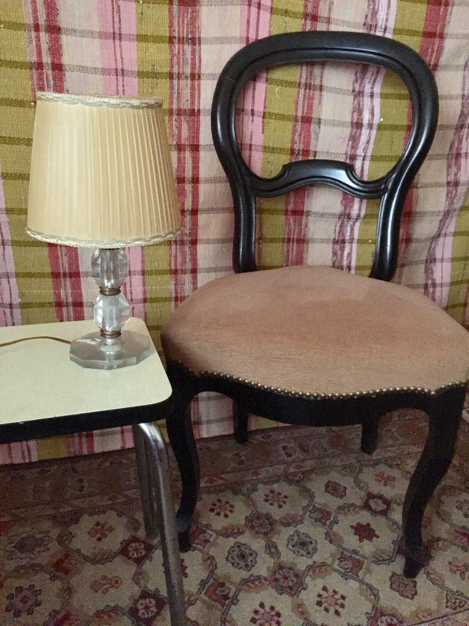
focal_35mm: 29
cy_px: 313
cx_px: 234
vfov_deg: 61.7
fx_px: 524
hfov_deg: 48.2
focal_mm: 4.15
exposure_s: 1/17
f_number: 2.2
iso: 1000
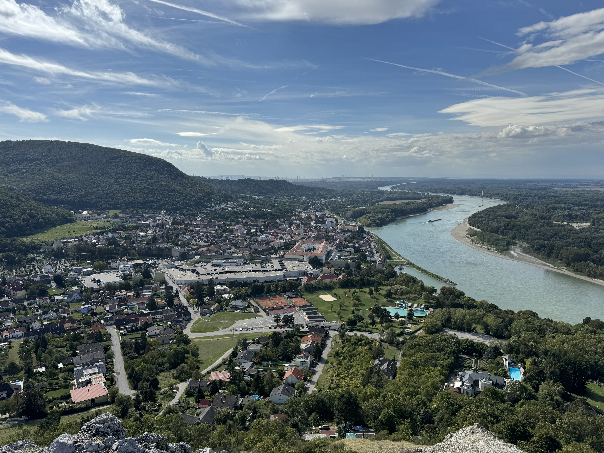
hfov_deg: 71.6
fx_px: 419
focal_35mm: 24
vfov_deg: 56.8
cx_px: 302
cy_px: 226
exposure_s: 1/7937
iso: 80
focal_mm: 6.86
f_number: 1.78
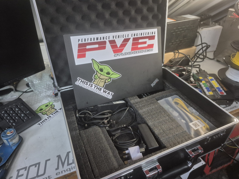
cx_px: 120
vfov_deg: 58.9
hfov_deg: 73.9
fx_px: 159
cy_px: 90
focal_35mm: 23
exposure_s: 1/100
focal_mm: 5.4
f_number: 1.8
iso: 800
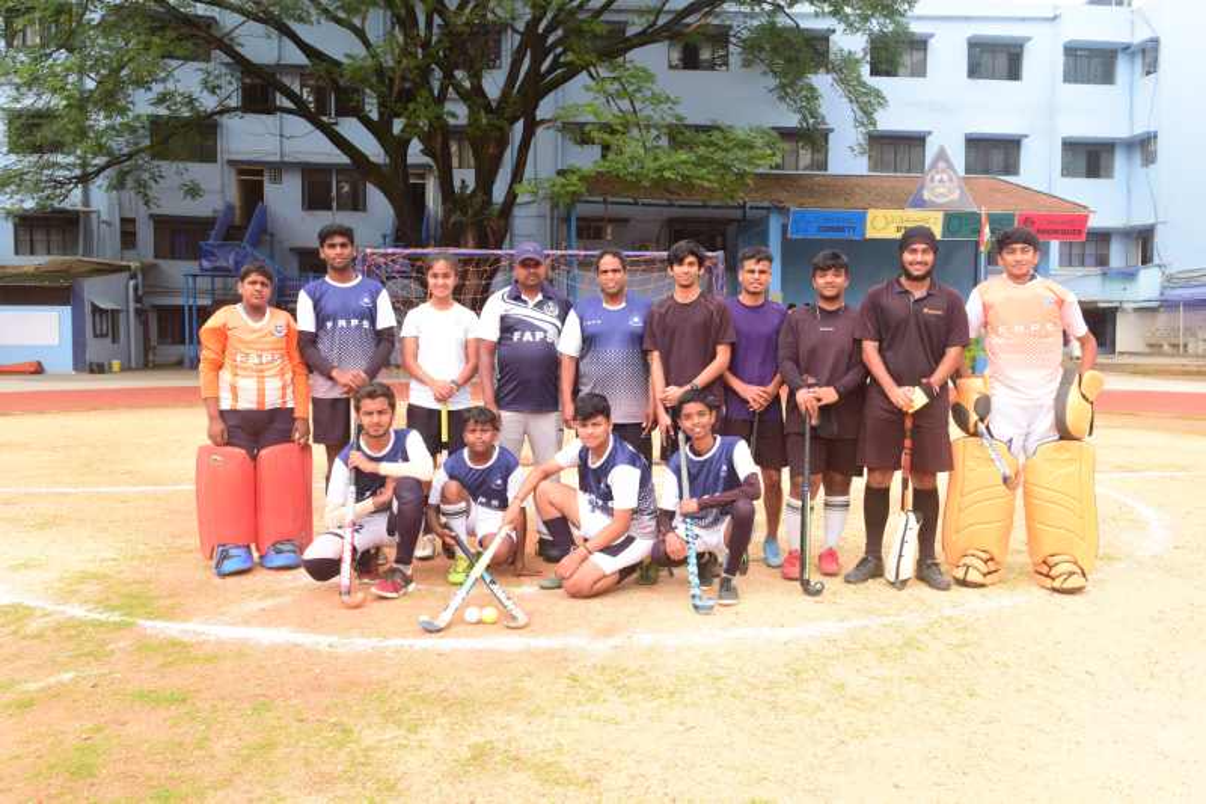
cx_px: 603
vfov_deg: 42.3
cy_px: 402
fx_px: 1038
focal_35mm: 31
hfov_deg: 60.3
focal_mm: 31
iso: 400
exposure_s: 1/125
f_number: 9
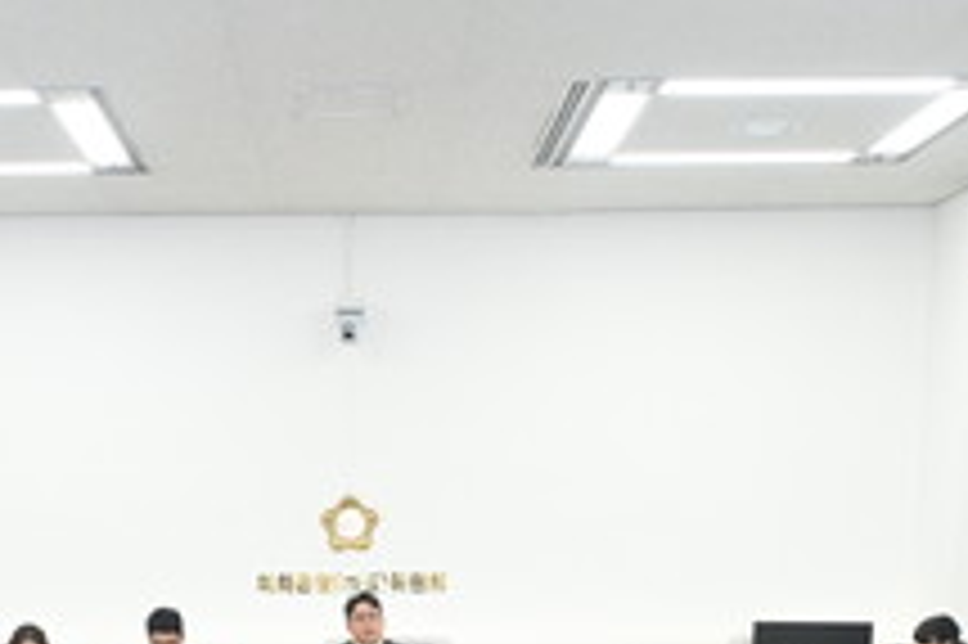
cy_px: 860
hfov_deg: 29.8
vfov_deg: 18.7
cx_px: 302
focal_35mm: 67
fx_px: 1800
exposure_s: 1/250
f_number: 6.3
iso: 4000
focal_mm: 24
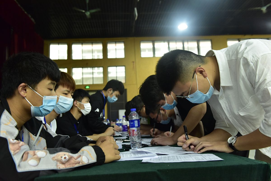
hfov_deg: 58.7
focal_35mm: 32
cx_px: 136
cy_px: 90
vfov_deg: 41.1
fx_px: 241
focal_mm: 32
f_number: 4.5
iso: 2500
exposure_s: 1/80
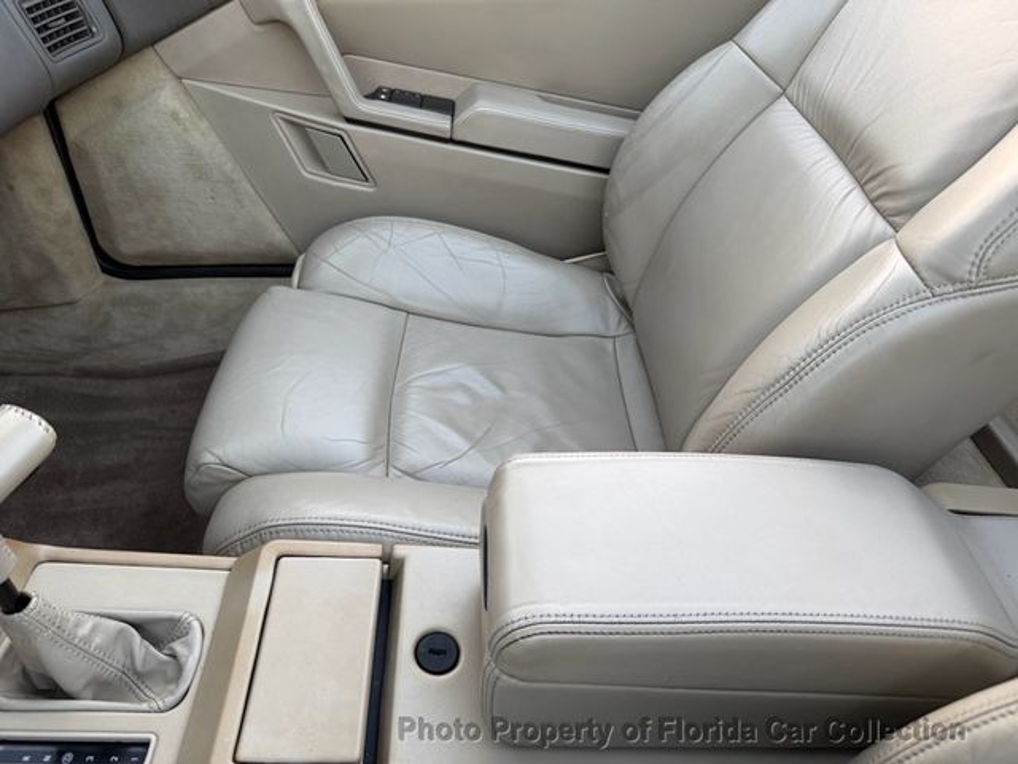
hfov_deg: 71.6
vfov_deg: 56.8
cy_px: 382
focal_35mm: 24
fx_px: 706
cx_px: 509
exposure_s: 1/121
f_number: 1.78
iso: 125
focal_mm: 6.76
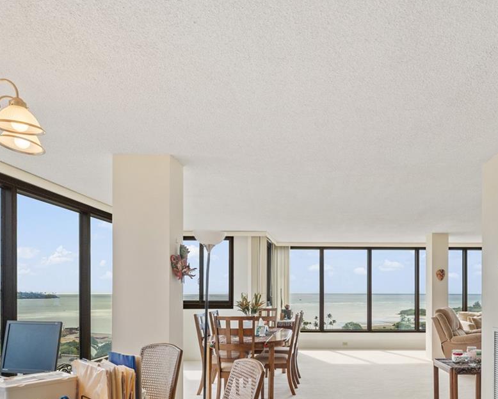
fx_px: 398
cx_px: 333
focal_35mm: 27
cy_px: 289
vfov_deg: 51.4
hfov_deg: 62.4
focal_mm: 14
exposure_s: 1/25
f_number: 9
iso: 400
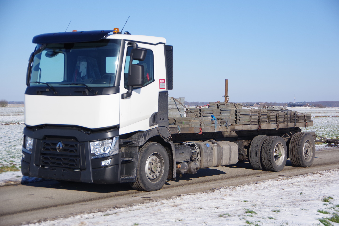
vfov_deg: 18.9
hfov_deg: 28.1
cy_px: 113
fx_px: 678
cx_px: 170
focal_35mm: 72
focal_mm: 48
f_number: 4.5
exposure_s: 1/1600
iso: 200
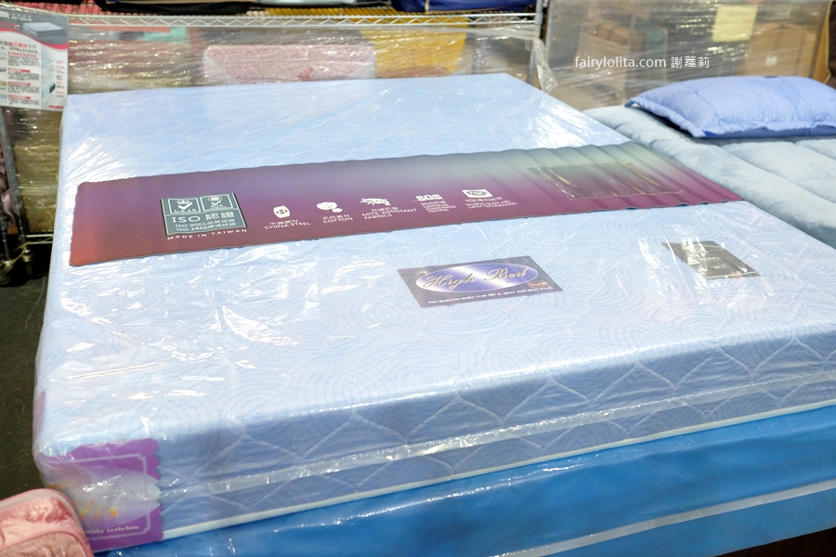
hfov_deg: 54.4
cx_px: 418
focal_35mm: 35
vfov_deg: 37.9
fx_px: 813
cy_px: 278
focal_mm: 23
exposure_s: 1/105
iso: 2500
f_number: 2.8
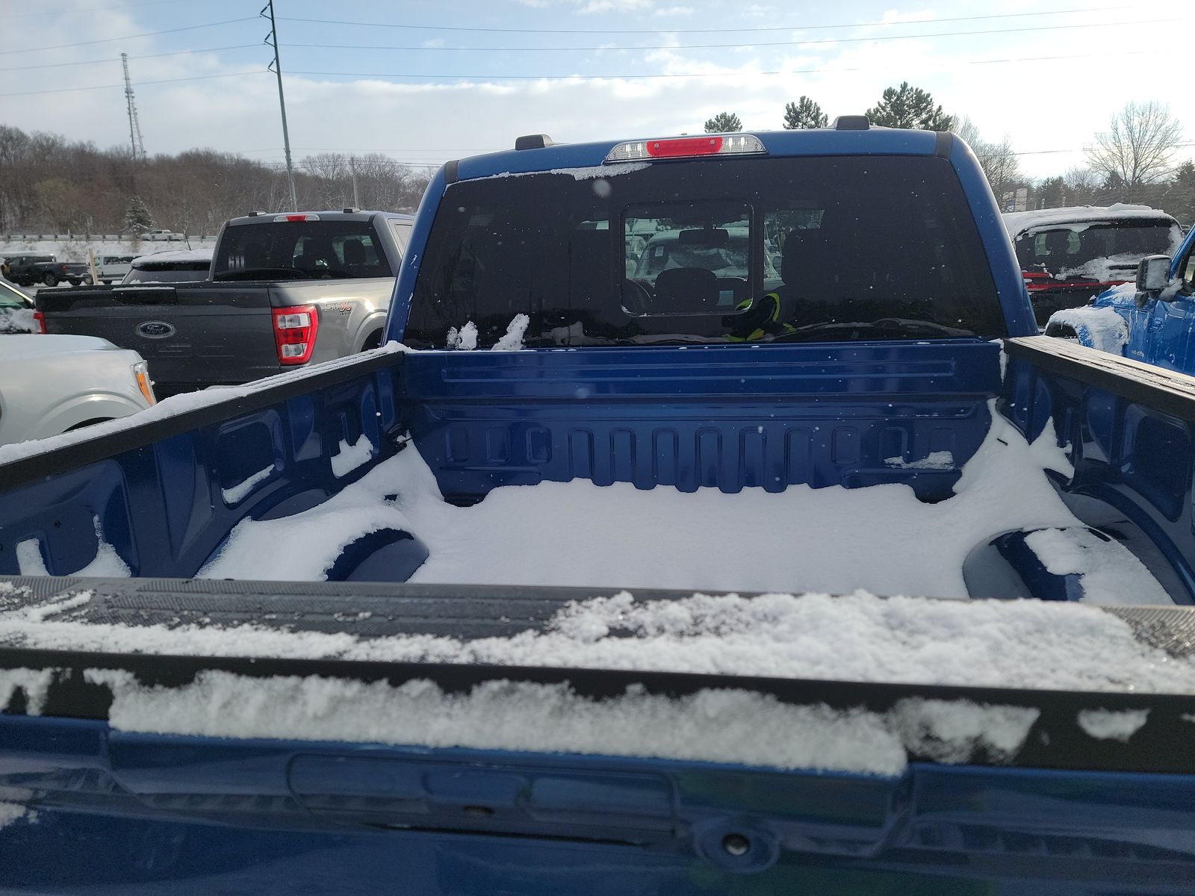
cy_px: 448
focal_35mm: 24
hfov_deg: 71.6
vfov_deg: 56.8
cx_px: 598
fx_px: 829
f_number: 1.8
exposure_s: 1/738
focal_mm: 6.7
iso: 50
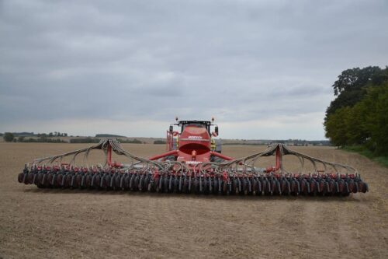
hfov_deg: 51.3
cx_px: 194
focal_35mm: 38
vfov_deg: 35.5
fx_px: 404
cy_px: 130
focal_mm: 25
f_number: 4.5
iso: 400
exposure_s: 1/1000
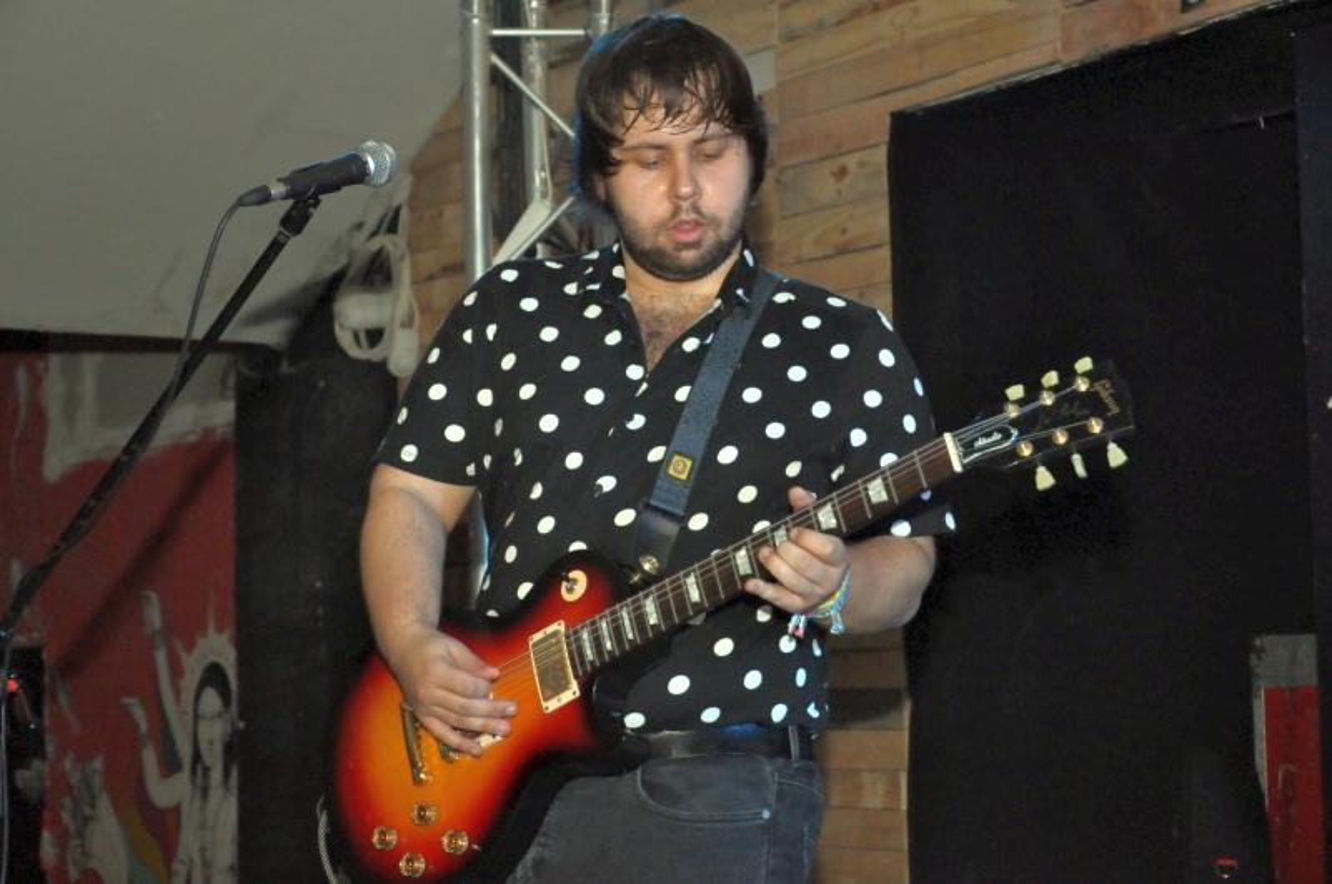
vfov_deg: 15.7
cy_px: 442
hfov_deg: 23.4
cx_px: 666
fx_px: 3214
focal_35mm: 87
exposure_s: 1/60
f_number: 5
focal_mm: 58
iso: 3200
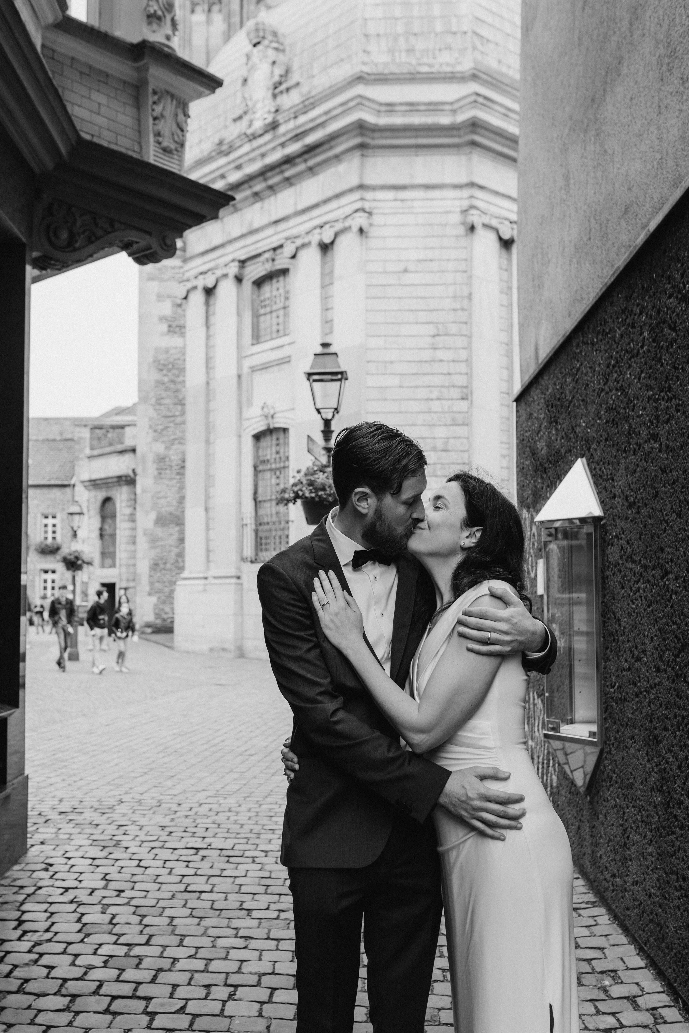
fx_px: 1004
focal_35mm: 35
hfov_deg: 37.9
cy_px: 516
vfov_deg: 54.4
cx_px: 344
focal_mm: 35
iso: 400
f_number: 4.5
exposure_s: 1/500
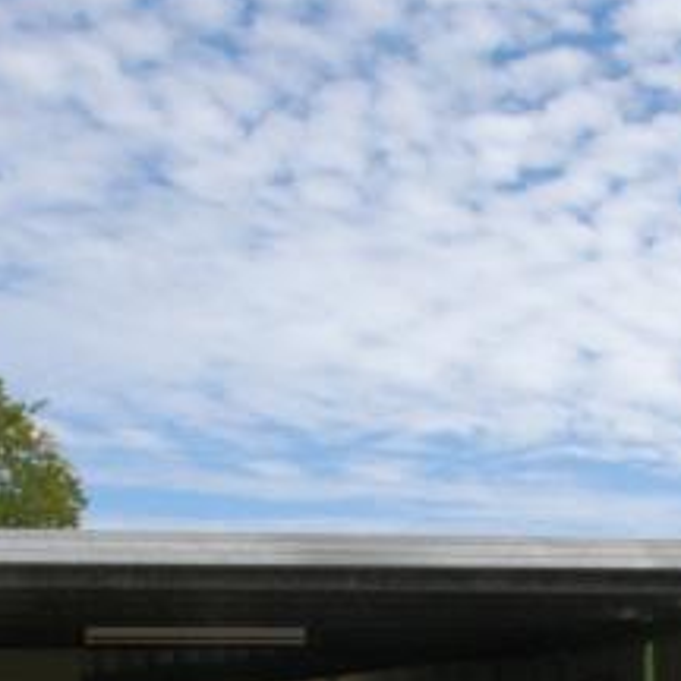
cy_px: 806
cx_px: 880
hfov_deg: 18.9
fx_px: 1892
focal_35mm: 85
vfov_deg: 19.3
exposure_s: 1/200
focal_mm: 18
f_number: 22
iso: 800
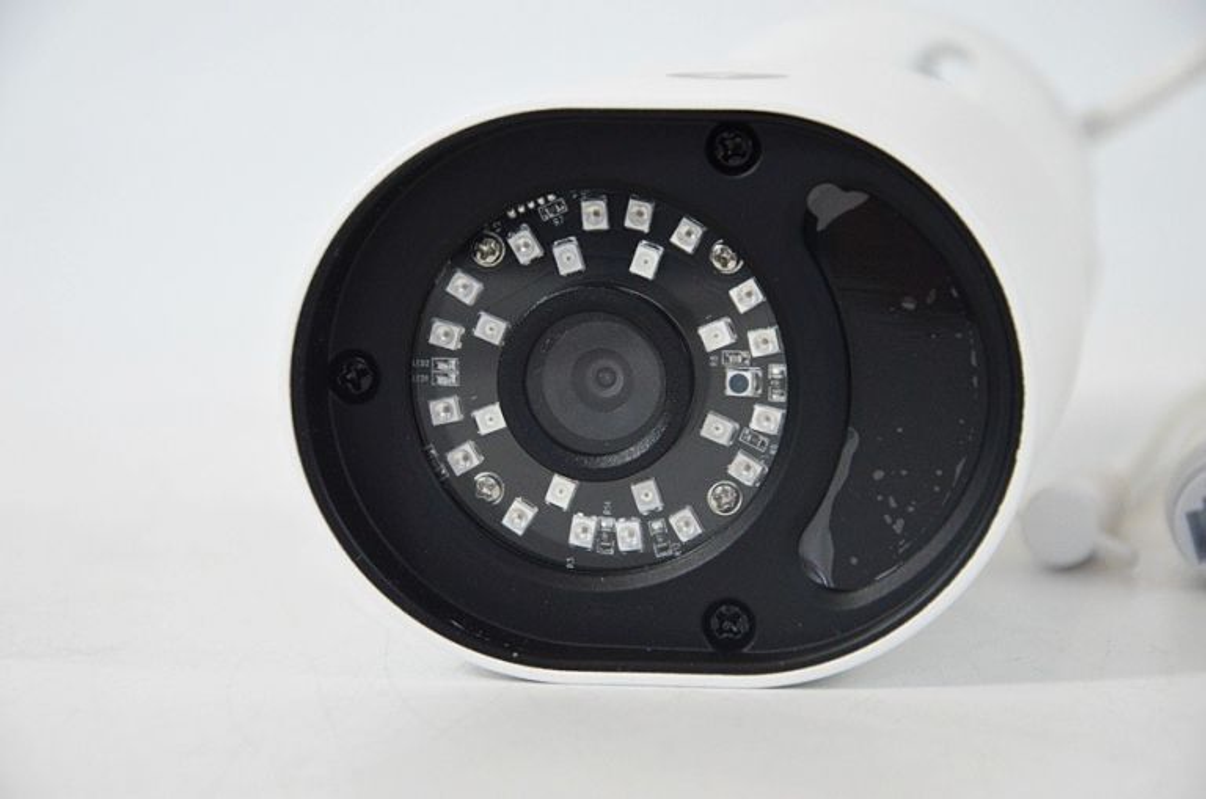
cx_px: 603
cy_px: 400
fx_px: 5266
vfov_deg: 8.7
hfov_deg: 13.1
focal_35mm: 158
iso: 1600
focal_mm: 105
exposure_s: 1/200
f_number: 7.1
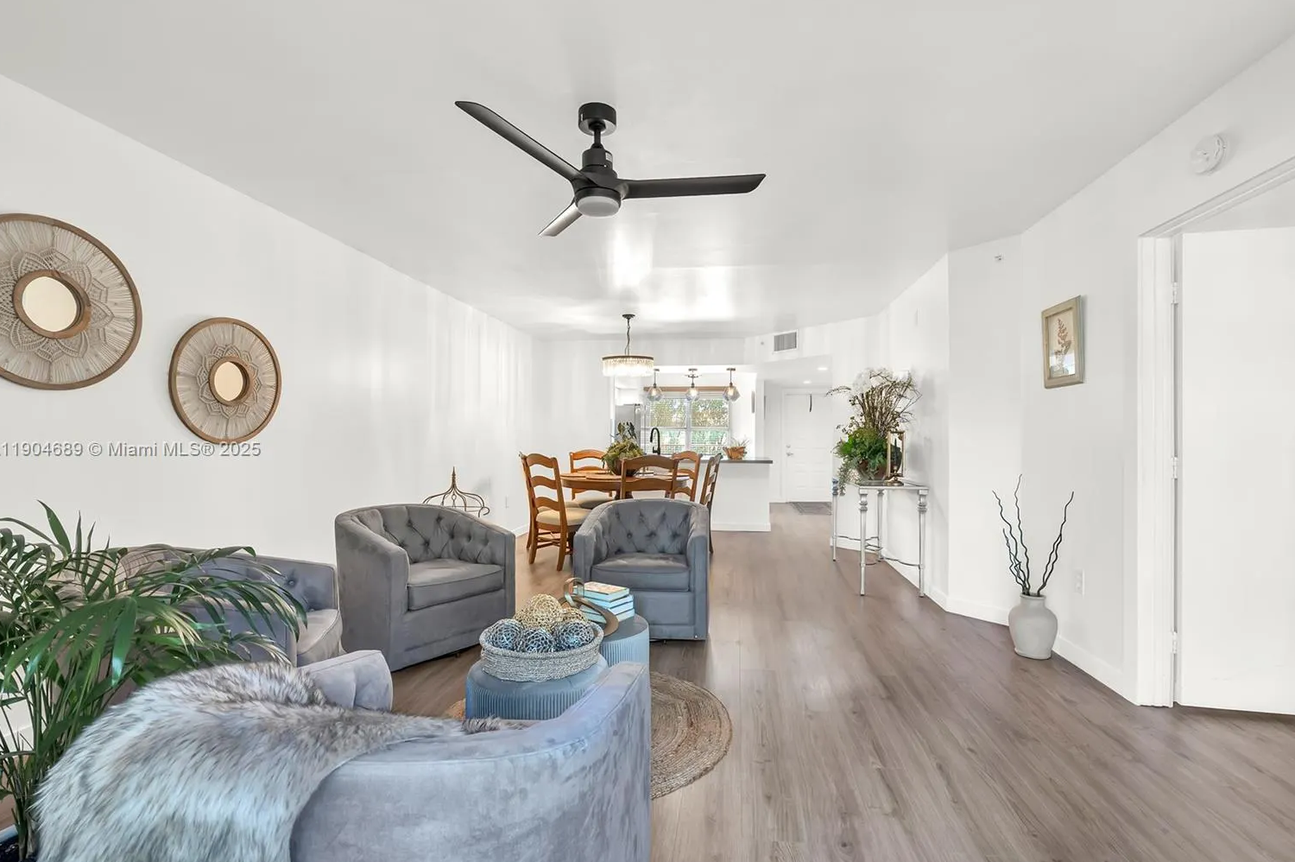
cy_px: 450
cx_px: 674
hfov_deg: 96.7
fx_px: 575
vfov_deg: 73.6
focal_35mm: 16
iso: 800
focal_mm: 15
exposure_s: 1/30
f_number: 8
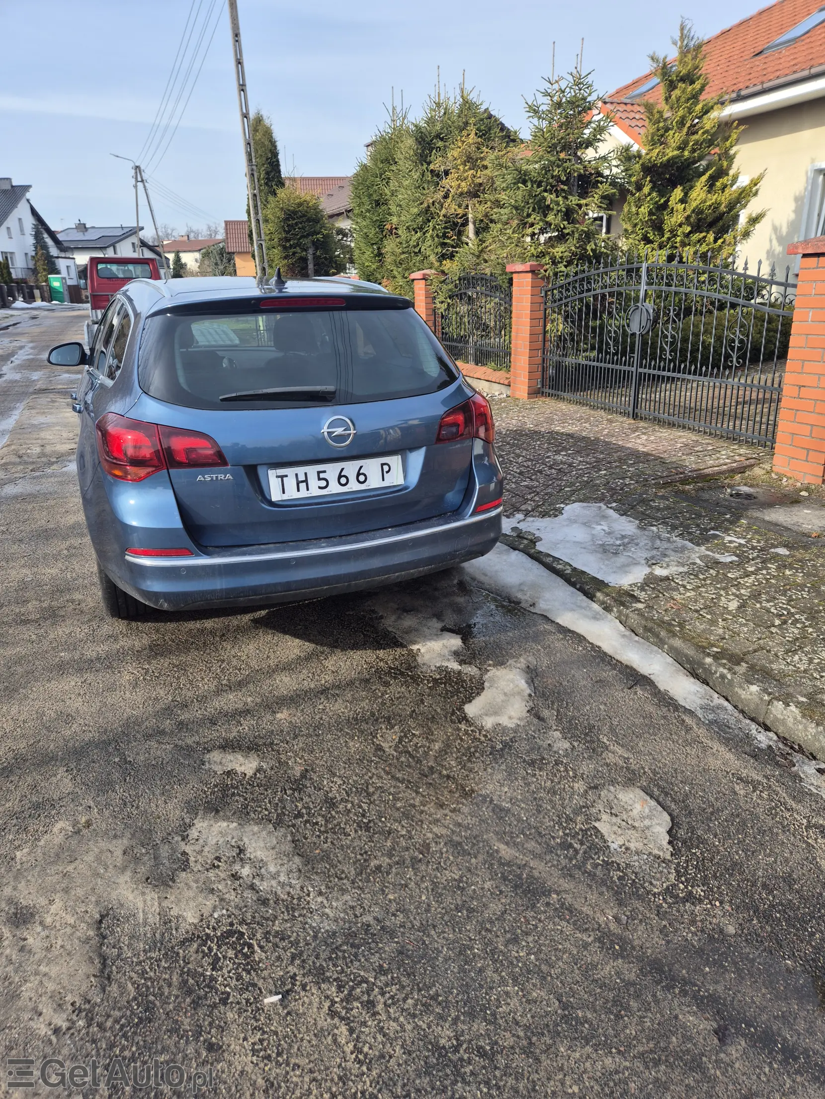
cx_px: 412
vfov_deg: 73.9
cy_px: 550
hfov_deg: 58.9
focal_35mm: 23
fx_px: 731
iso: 25
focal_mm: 5.4
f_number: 1.8
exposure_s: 1/870
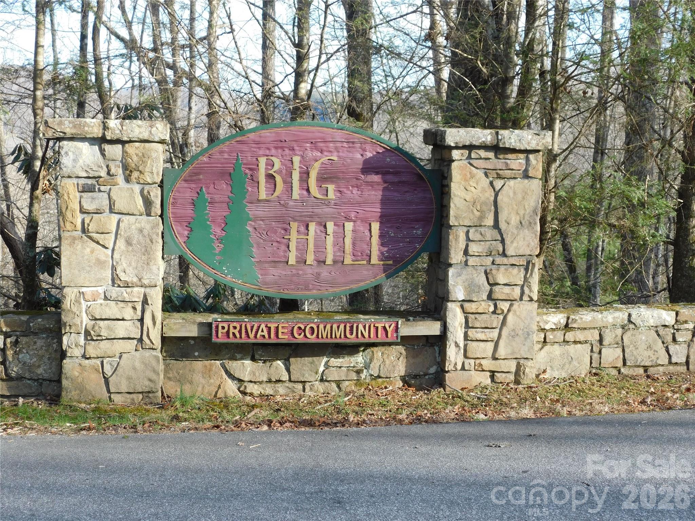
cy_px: 260
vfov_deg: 24.8
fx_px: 1185
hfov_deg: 32.7
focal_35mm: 59
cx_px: 348
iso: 125
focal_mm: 10.4
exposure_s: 1/200
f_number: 4
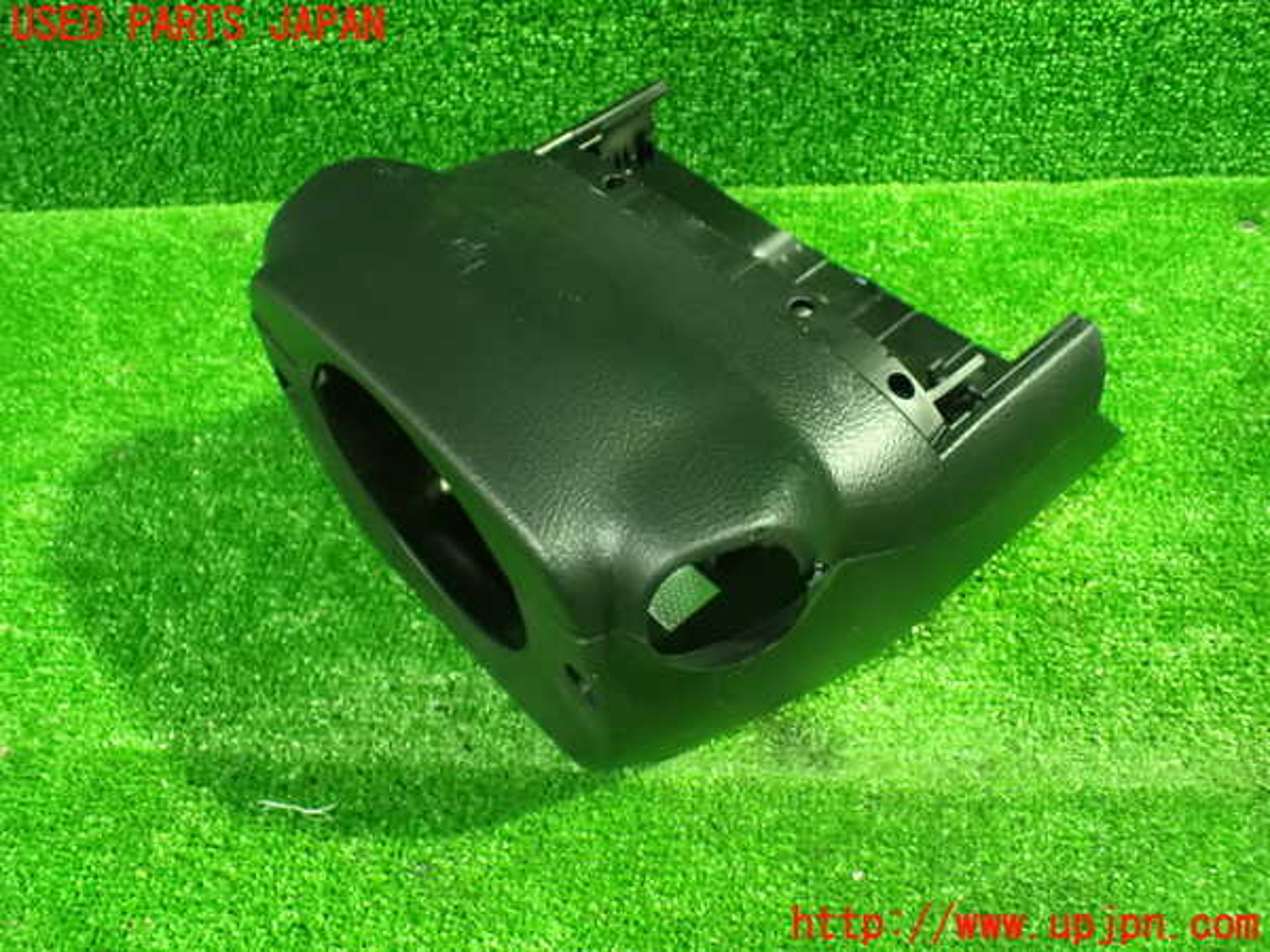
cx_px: 635
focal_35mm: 30
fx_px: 1101
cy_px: 476
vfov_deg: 46.8
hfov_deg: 60.0
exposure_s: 1/25
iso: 1600
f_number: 2.3
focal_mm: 5.4
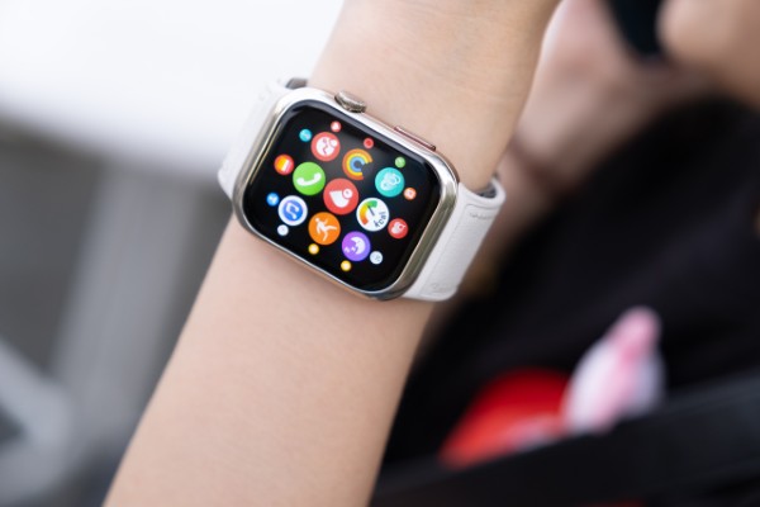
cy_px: 254
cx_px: 380
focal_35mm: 83
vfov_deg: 16.5
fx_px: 1752
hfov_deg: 24.5
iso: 400
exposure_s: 1/400
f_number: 2.8
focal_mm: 55
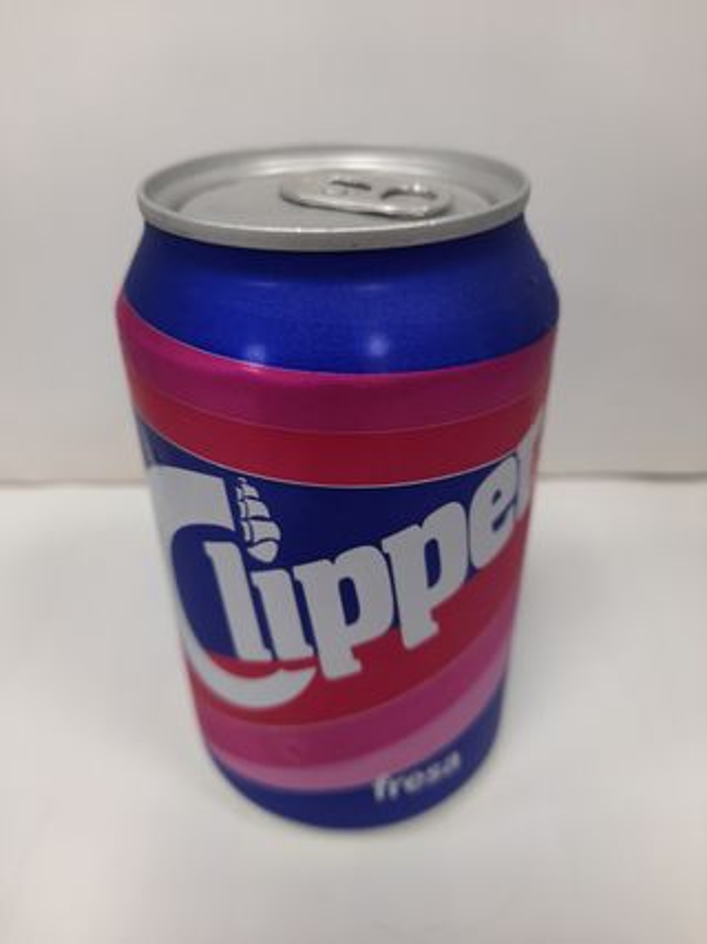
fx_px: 681
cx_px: 354
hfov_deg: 54.9
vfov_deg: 69.4
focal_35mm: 25
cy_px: 472
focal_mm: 4.6
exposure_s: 1/50
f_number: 2
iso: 100
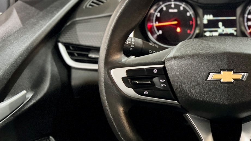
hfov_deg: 32.7
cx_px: 248
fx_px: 393
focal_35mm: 59
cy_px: 90
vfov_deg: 20.3
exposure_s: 1/30
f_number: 1.5
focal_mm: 5.7
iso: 640
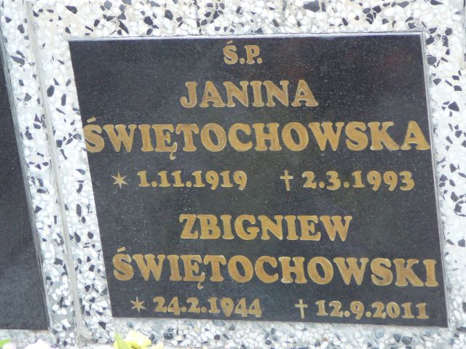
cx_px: 233
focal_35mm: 137
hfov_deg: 14.4
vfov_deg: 10.8
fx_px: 1844
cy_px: 174
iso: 125
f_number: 4
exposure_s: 1/30
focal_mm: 20.4
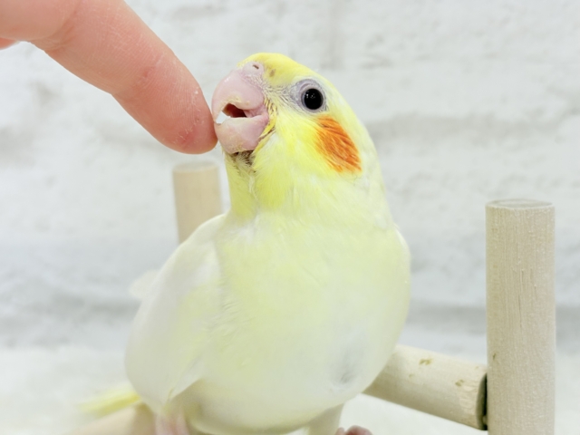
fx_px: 871
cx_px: 290
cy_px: 218
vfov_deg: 28.0
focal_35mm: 52
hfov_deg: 36.8
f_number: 1.6
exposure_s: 1/100
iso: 80
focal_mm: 5.96
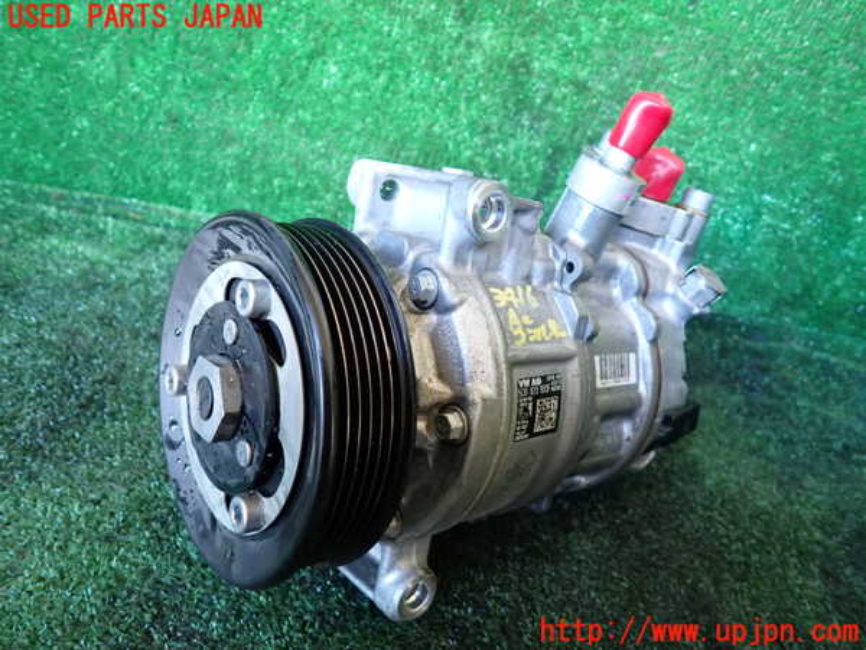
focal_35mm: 25
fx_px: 625
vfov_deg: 54.9
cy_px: 325
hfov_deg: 69.4
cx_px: 433
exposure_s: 1/30
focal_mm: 4.5
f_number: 2
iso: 250
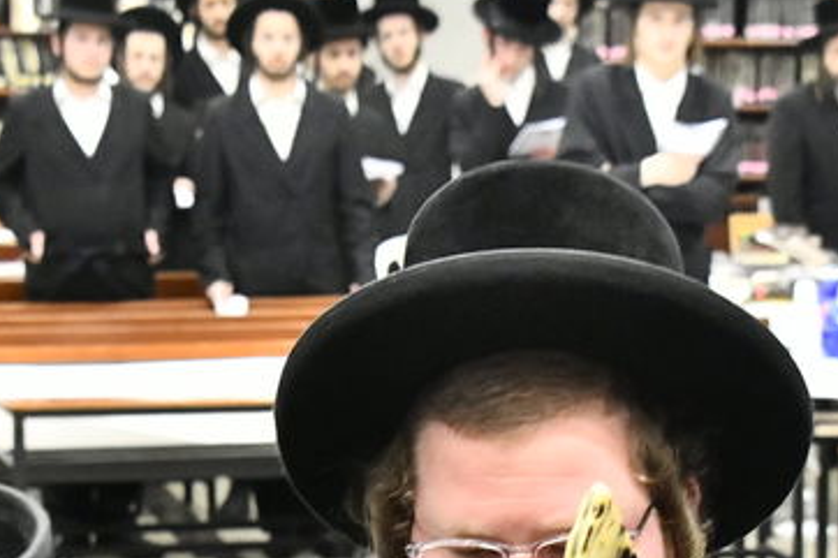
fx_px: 3955
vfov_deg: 8.0
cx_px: 472
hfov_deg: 12.1
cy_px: 696
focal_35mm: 170
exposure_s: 1/125
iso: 5000
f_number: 5.6
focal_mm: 44
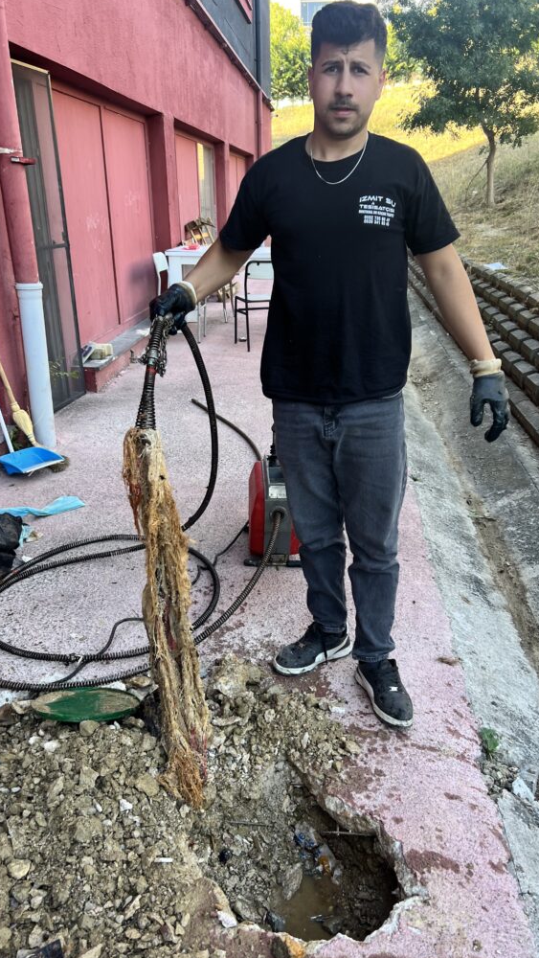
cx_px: 253
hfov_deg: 40.2
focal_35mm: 29
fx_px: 736
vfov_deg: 66.1
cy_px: 478
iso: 32
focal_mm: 5.7
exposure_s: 1/121
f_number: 1.5
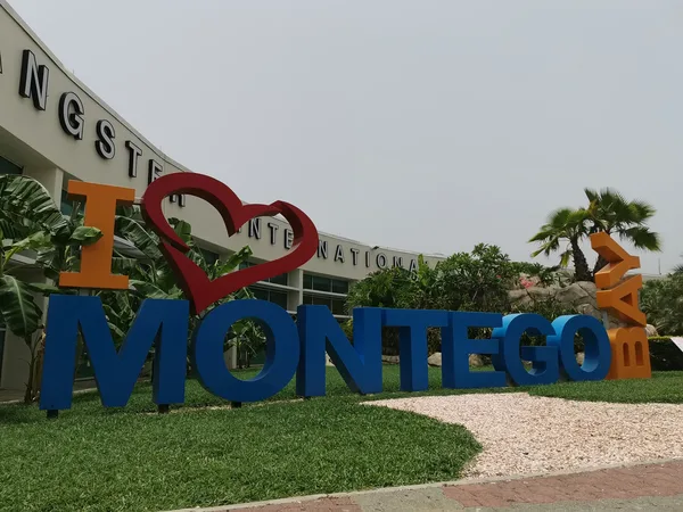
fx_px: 533
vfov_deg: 51.4
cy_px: 256
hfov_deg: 65.3
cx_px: 342
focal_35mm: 27
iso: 50
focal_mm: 5.56
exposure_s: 1/5952
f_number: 1.6
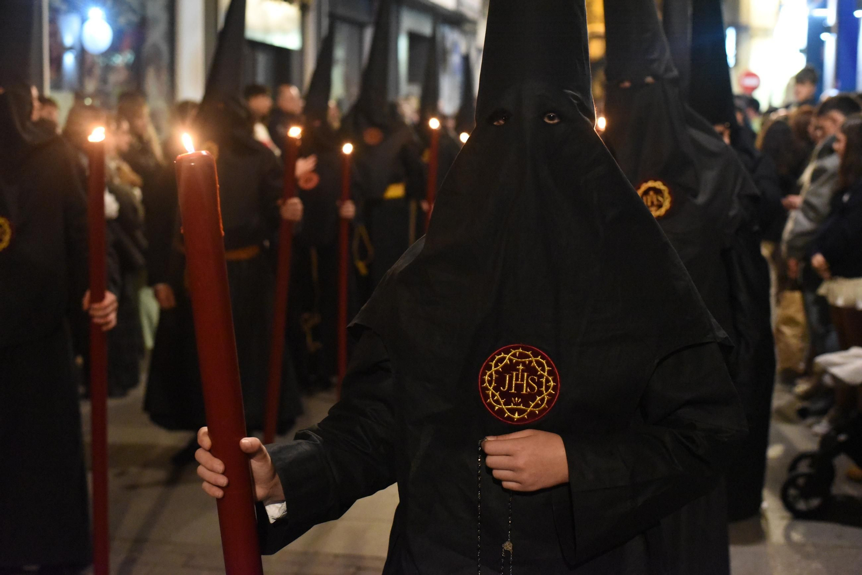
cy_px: 288
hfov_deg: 39.6
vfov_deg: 27.0
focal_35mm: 50
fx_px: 1198
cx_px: 431
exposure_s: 1/125
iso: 12800
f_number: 3.5
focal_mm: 50
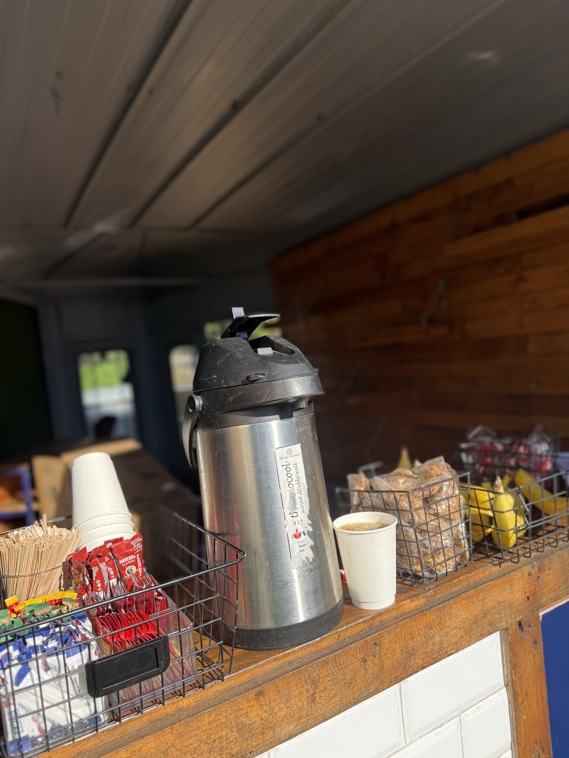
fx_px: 526
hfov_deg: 56.8
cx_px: 284
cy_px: 379
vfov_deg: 71.6
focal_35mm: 24
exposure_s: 1/1855
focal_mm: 6.76
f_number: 1.78
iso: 80
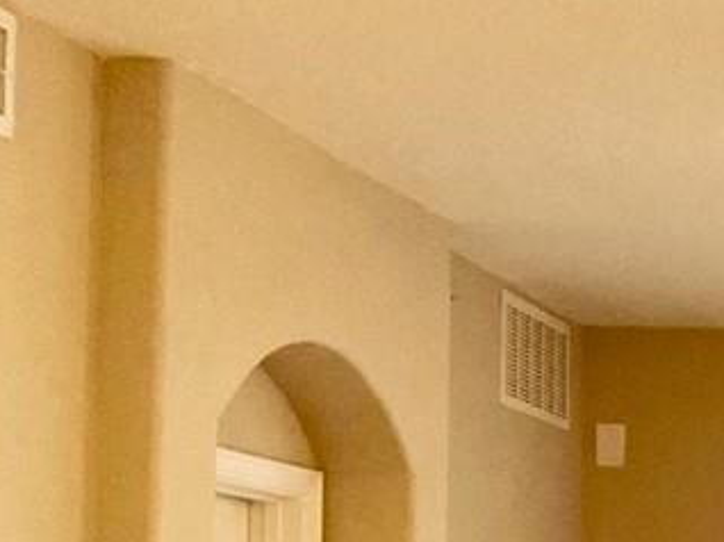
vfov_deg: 11.1
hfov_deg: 13.3
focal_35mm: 131
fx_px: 2738
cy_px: 672
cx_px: 1382
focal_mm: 5.7
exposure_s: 1/131
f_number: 1.5
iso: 64
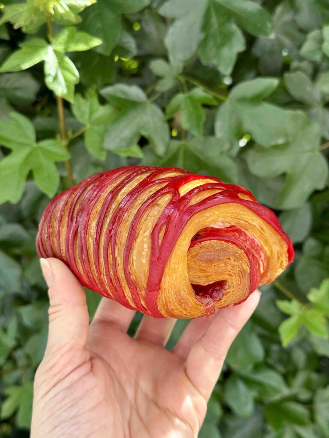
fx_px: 608
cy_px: 219
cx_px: 164
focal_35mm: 48
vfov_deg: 39.7
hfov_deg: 30.3
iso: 64
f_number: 1.78
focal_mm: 6.76
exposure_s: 1/574
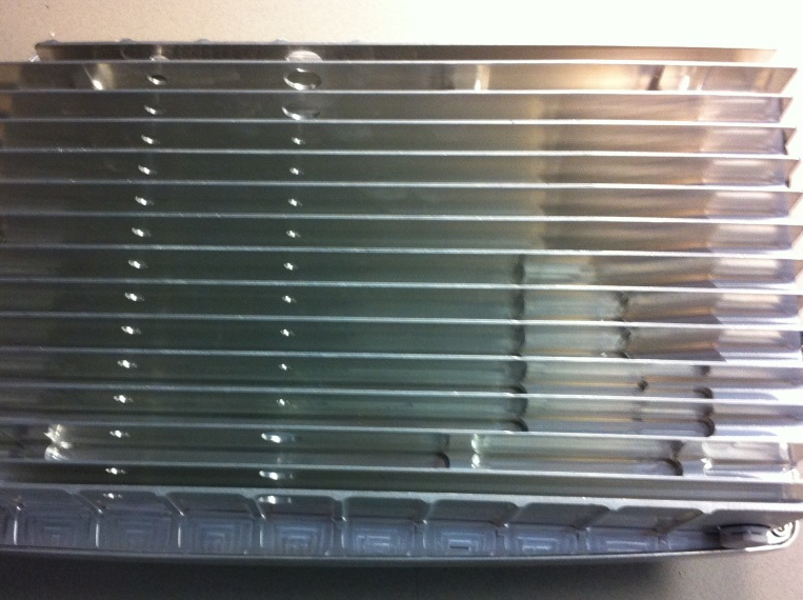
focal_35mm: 47
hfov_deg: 40.4
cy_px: 319
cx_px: 349
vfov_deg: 30.8
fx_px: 1089
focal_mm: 3.85
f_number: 2.8
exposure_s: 1/15
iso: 200
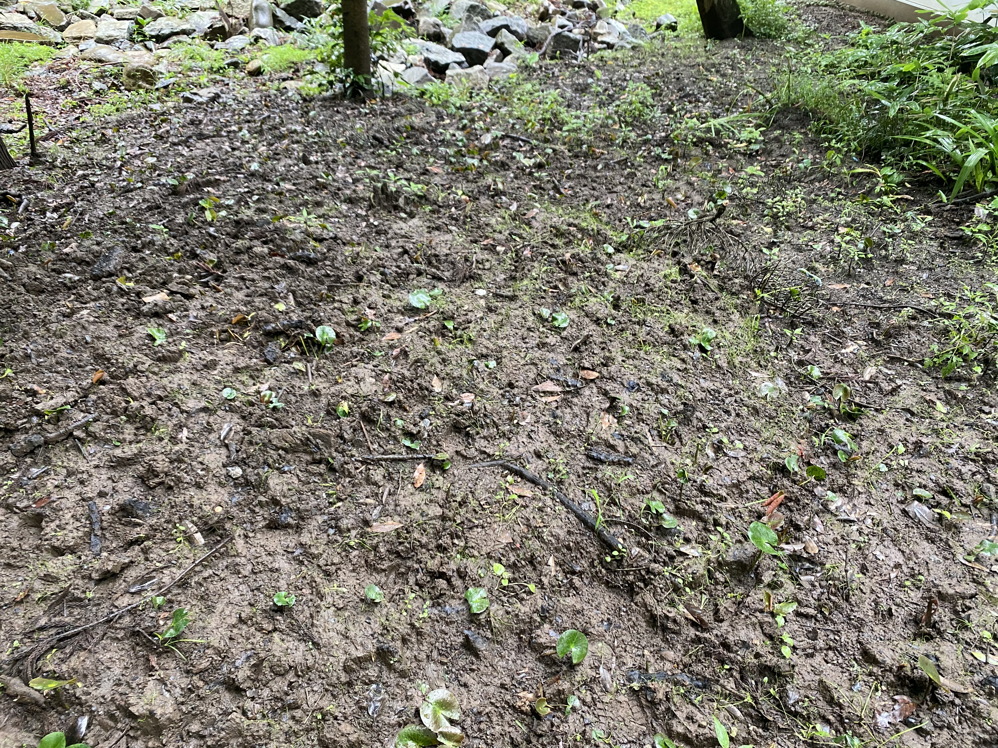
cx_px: 499
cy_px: 374
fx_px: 750
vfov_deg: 53.1
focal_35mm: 26
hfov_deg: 67.3
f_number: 1.8
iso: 200
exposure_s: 1/60
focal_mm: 4.25
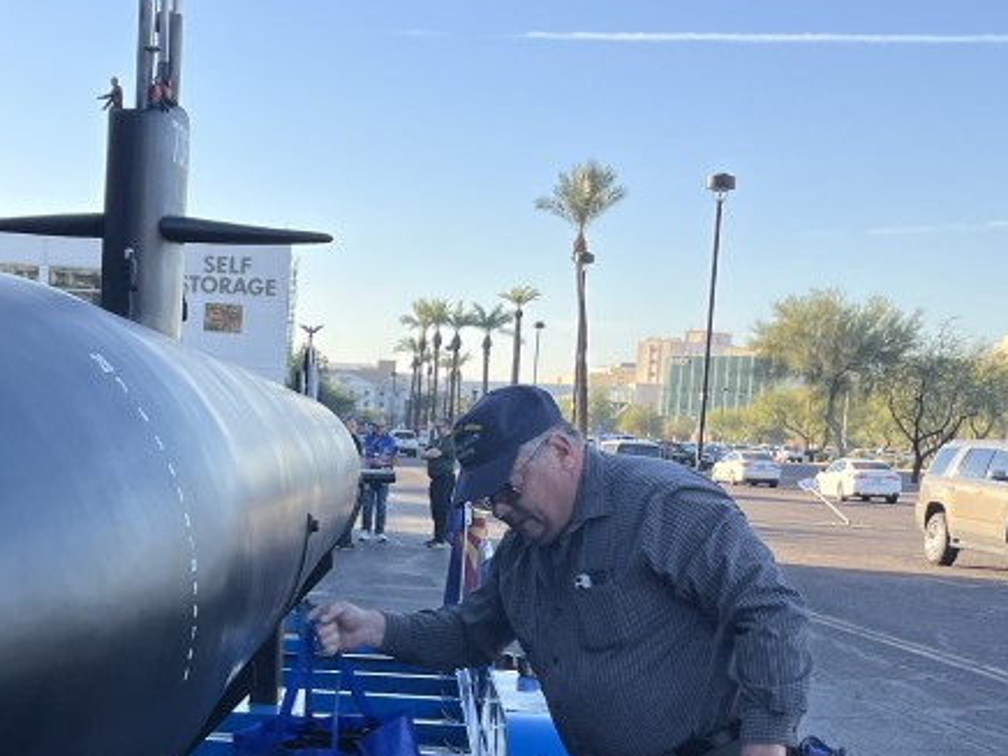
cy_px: 587
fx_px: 1776
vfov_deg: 23.7
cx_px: 162
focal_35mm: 61
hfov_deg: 30.7
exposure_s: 1/906
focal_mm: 5.1
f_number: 1.6
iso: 50
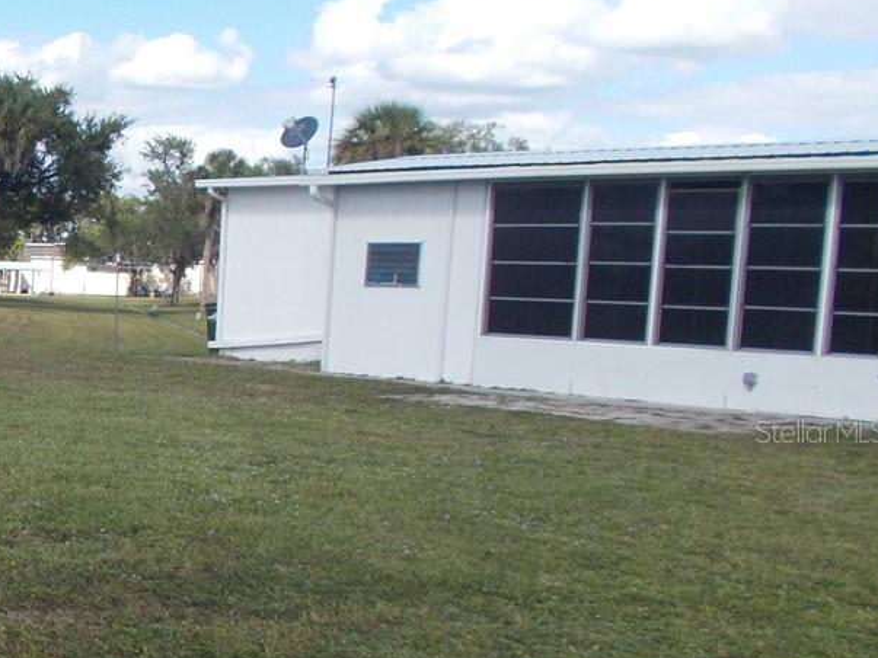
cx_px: -272
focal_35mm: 69
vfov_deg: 21.2
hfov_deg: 24.5
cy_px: 431
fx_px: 1750
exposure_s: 1/100
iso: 80
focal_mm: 4.6
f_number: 8
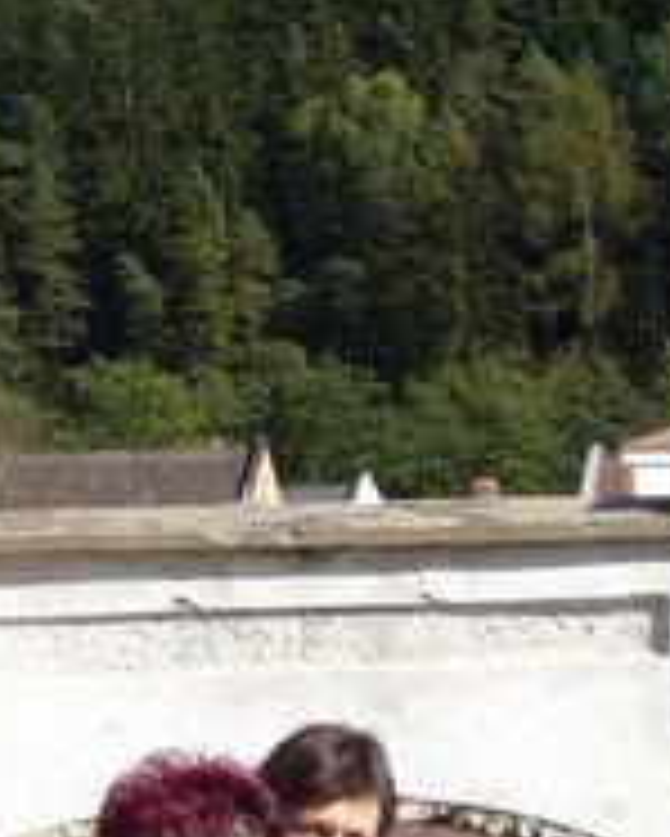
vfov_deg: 10.0
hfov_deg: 7.6
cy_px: 1084
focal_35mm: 189
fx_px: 4681
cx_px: 1601
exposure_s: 1/640
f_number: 4.1
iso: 100
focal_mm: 7.6
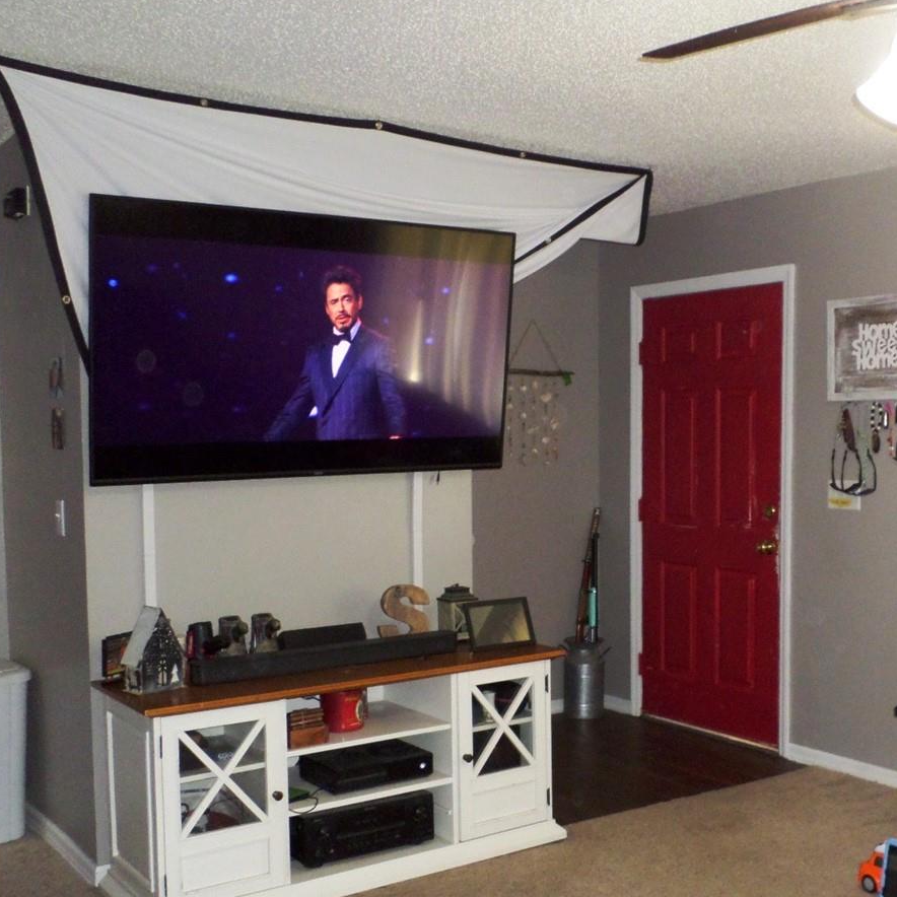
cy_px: 532
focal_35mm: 40
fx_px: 1173
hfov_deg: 41.4
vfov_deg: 41.7
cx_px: 592
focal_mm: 4.5
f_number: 2.5
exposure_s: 1/30
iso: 240
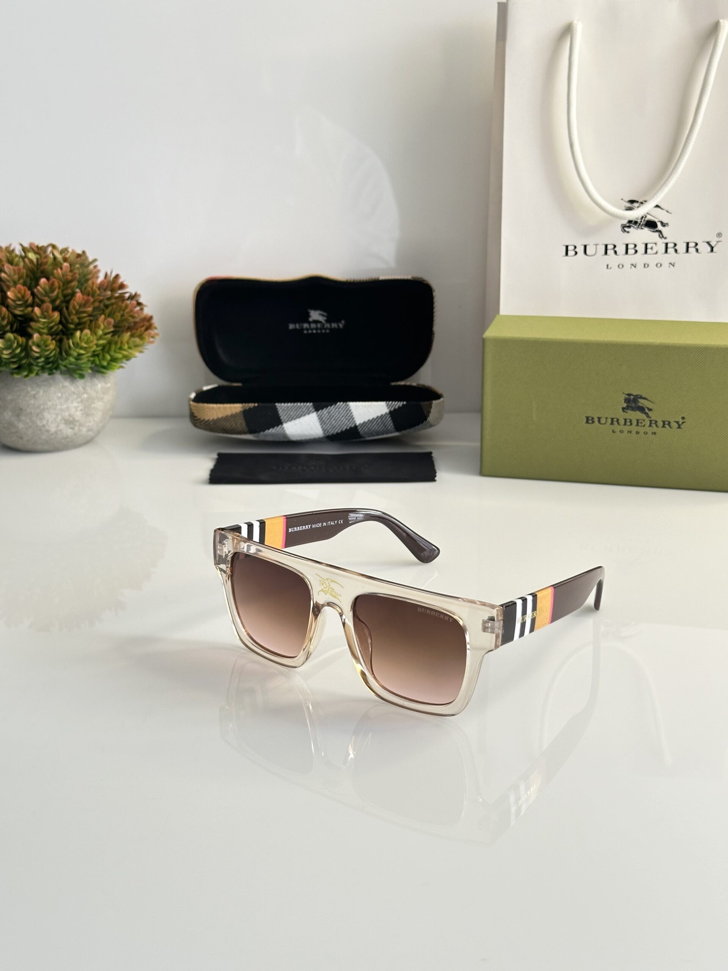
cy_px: 486
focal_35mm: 48
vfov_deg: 39.7
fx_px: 1346
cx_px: 364
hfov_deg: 30.3
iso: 125
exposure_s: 1/50
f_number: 1.78
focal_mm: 6.86
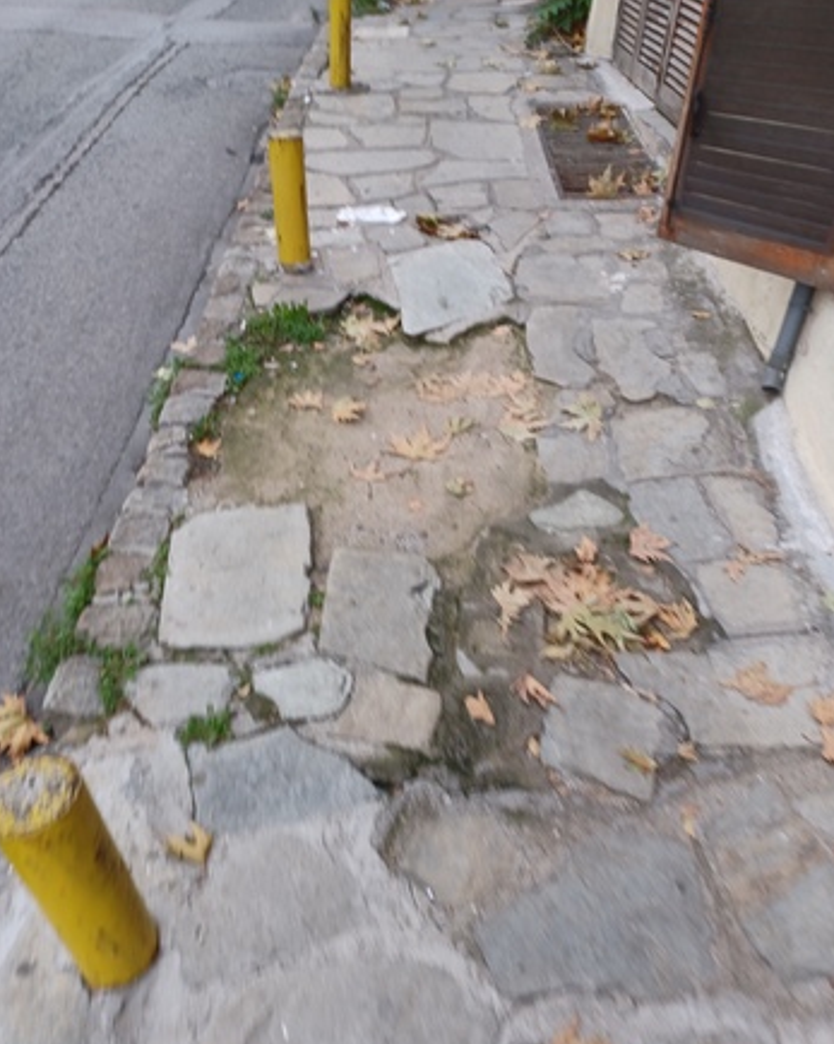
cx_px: 428
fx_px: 833
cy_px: 565
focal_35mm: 27
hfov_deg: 53.2
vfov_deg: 64.0
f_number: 1.8
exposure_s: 1/50
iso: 40
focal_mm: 4.6
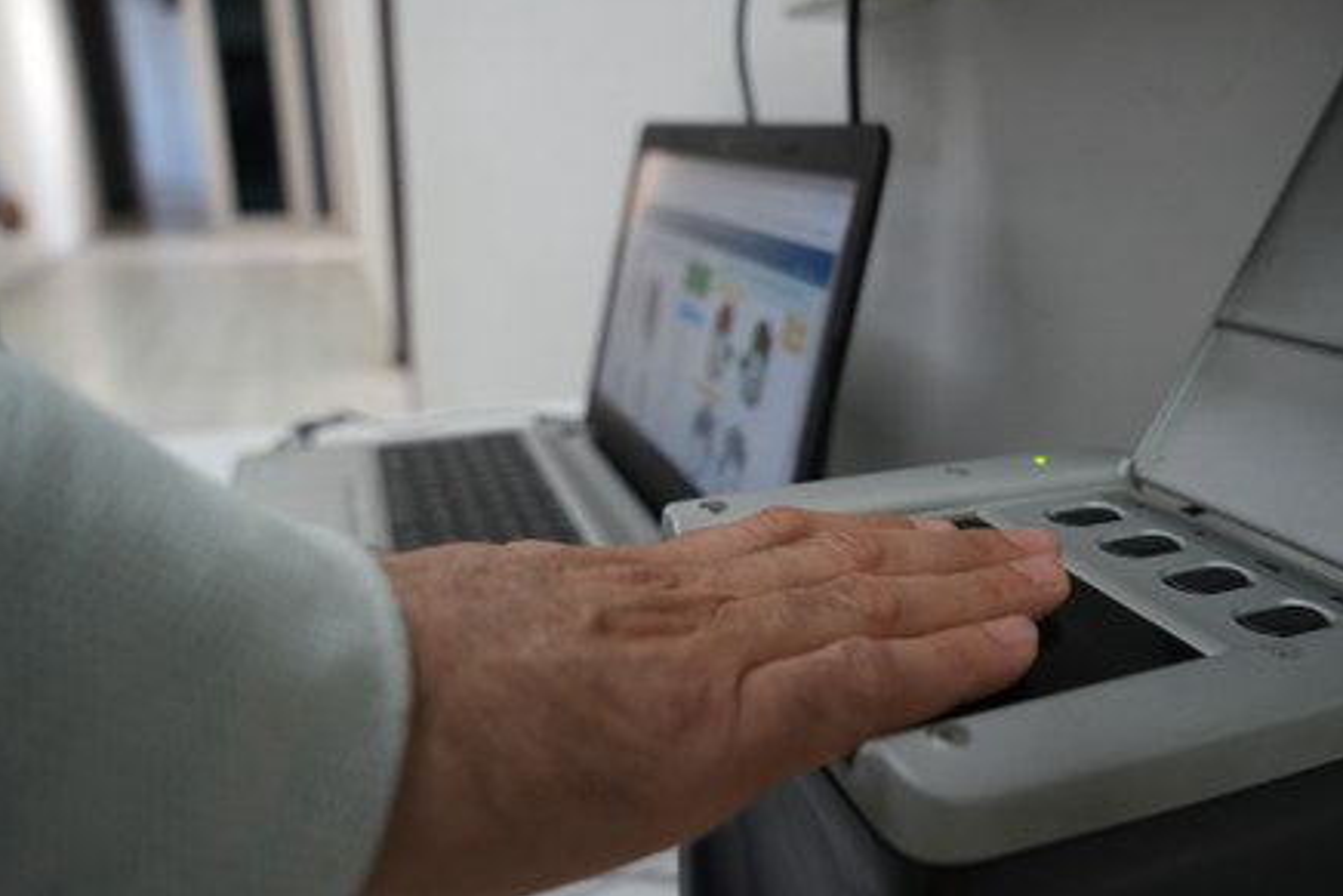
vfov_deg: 49.6
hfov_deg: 69.4
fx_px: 970
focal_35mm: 26
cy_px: 423
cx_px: 696
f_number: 4
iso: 2500
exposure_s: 1/160
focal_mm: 24
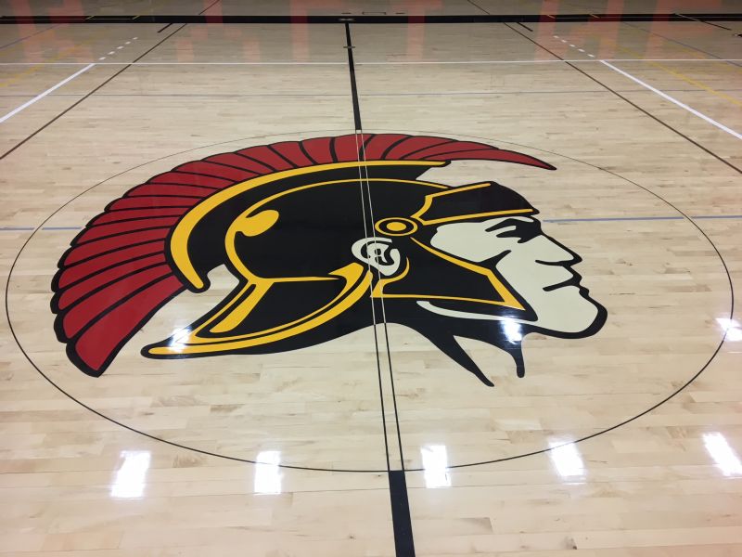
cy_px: 278
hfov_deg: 61.7
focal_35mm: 29
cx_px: 371
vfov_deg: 48.2
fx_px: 622
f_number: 2.2
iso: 32
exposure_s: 1/30
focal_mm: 4.15
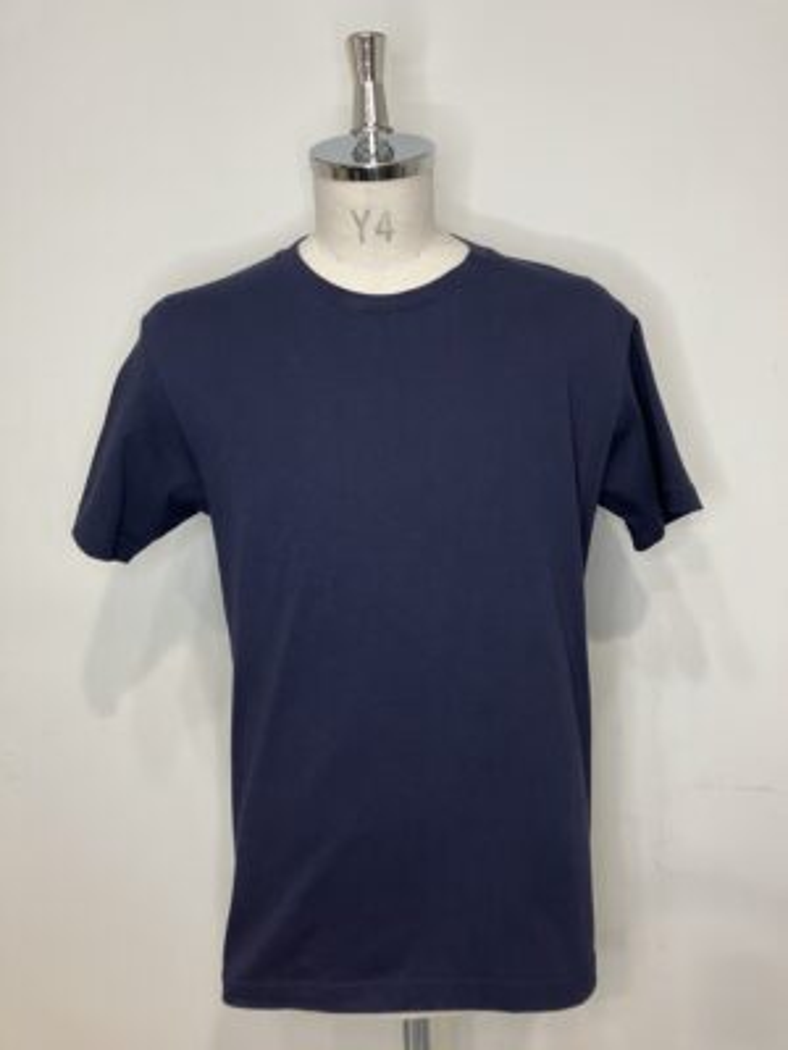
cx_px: 394
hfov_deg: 49.7
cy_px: 525
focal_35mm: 28
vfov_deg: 63.4
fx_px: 850
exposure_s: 1/50
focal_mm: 3.99
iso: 125
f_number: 1.8
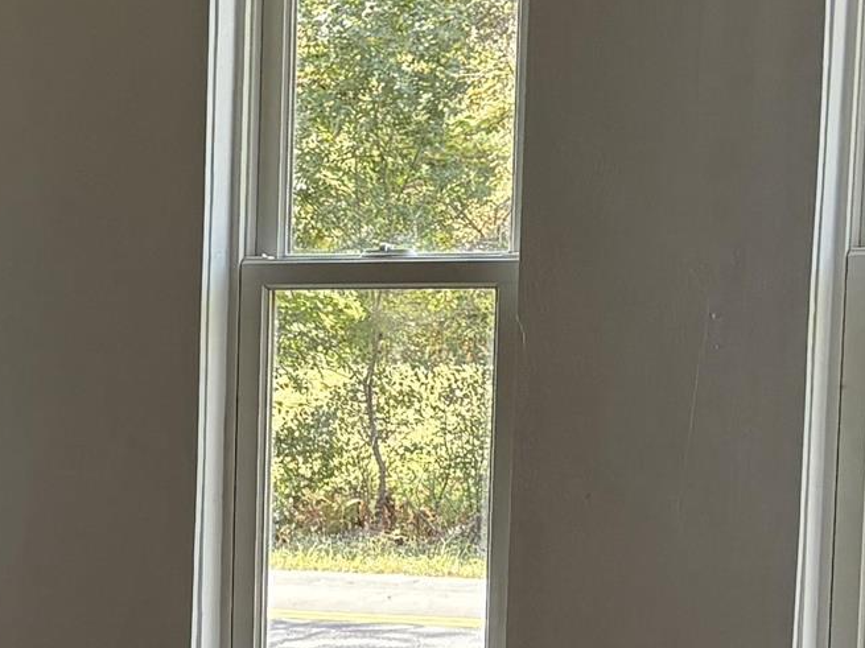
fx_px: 3048
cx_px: -527
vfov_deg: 12.0
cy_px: 692
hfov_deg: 14.7
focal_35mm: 122
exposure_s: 1/182
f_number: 1.6
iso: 125
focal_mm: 5.96
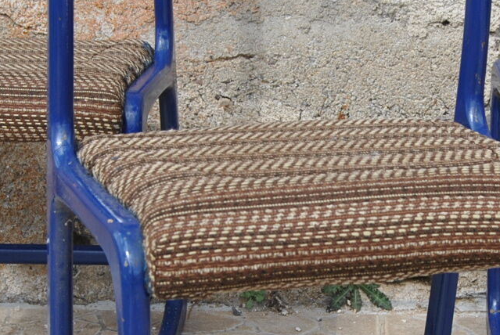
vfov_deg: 12.6
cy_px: 249
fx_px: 1516
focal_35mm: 109
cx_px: 318
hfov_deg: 18.7
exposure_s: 1/200
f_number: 7.1
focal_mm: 24
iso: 100
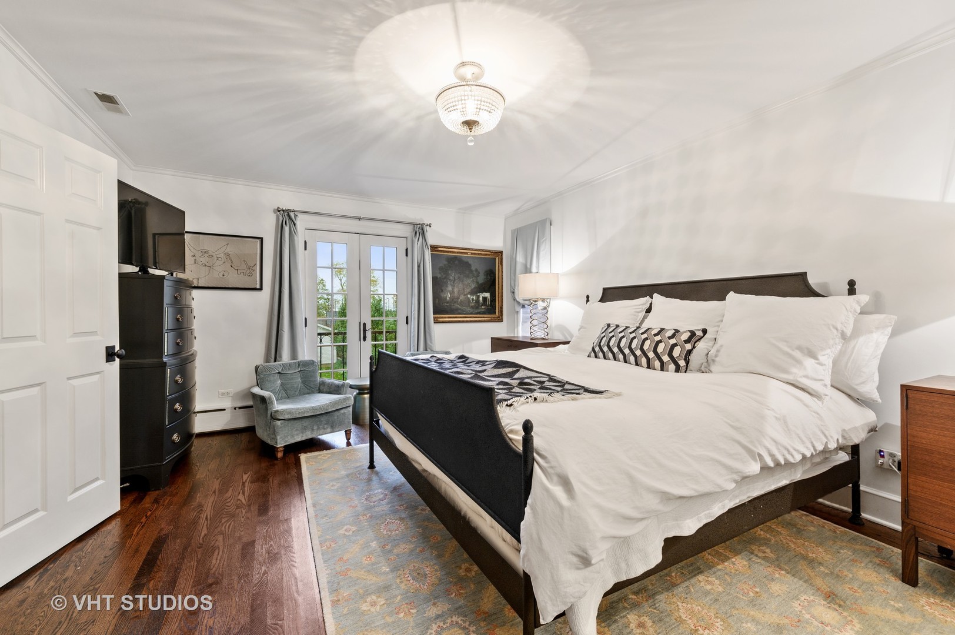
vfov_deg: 81.1
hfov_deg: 104.3
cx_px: 478
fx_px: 371
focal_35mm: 14
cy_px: 318
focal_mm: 14
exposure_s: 1
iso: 200
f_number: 8
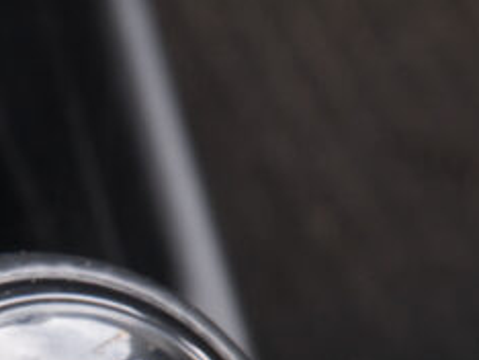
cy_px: 578
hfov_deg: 13.2
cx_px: -18
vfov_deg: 9.7
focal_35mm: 147
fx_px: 2036
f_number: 8
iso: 2000
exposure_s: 1/80
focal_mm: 23.5
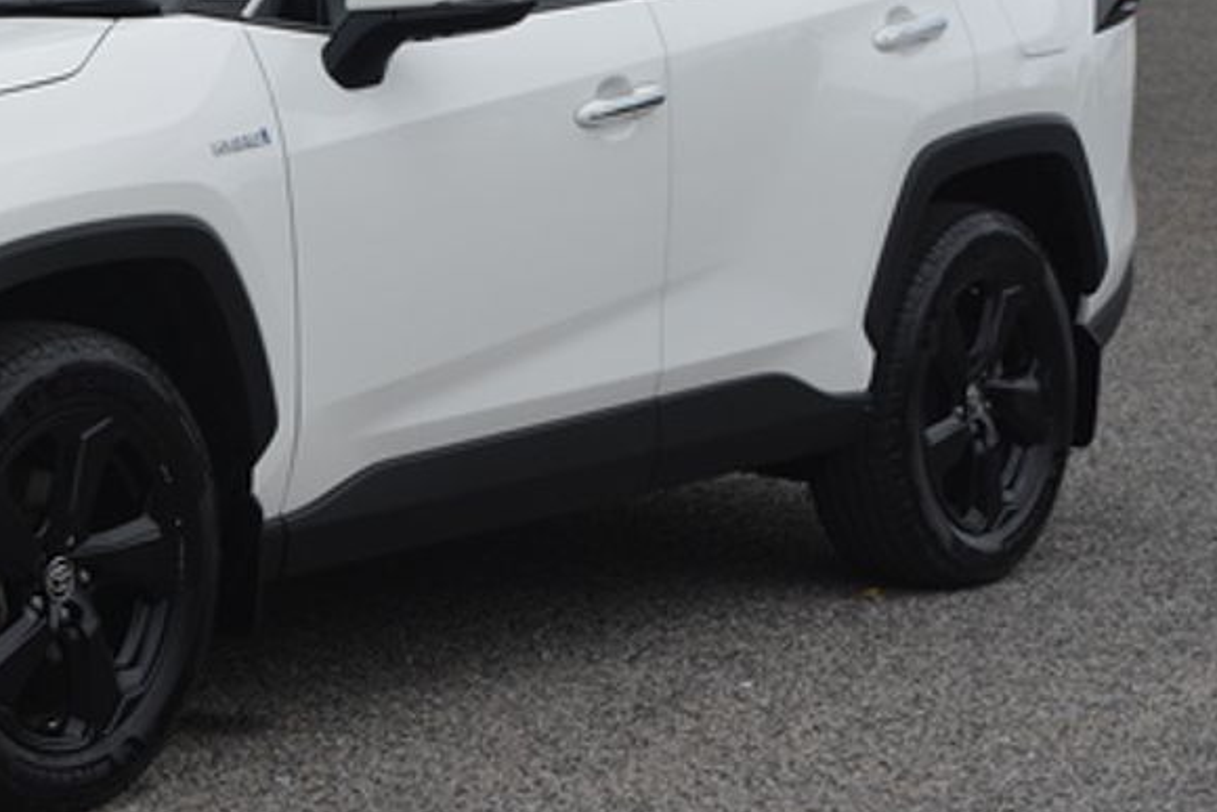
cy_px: 191
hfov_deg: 13.6
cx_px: 29
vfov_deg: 9.2
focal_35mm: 149
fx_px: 5038
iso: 100
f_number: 8
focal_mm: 48
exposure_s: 1/250
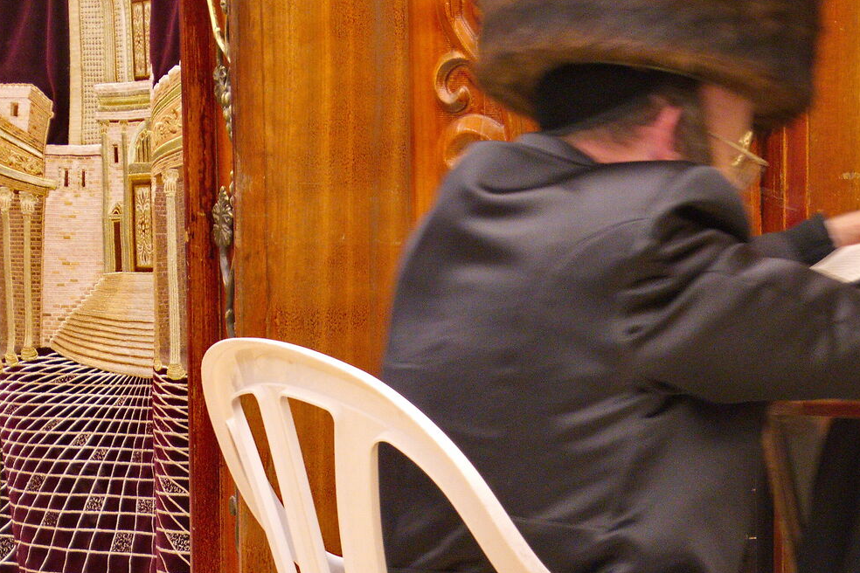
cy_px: 539
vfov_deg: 7.5
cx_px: 688
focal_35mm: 183
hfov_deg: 11.2
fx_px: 4371
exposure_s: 1/30
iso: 1600
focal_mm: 50
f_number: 6.3
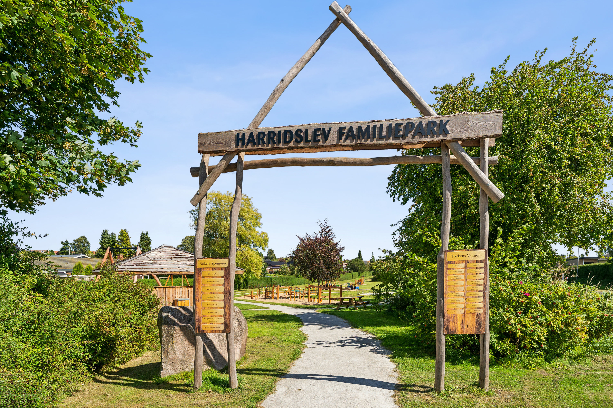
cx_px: 306
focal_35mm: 21
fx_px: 354
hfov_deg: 81.7
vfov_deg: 60.0
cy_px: 204
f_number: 7.1
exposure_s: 1/2000
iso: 800
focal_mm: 20.8
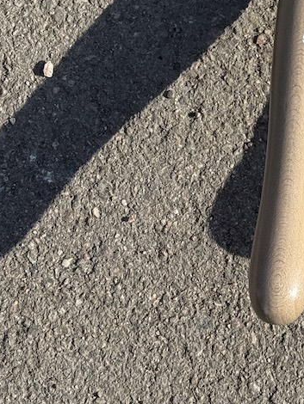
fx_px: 1591
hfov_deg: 10.7
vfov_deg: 13.8
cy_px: -148
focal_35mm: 136
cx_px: 372
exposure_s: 1/2577
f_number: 1.78
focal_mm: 6.76
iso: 80
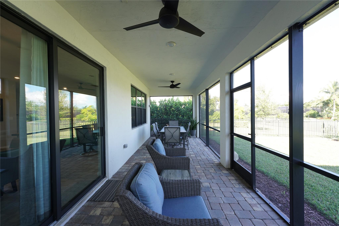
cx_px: 170
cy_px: 113
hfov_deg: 104.3
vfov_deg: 81.2
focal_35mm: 14
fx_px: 132
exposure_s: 1/80
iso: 640
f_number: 8
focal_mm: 14
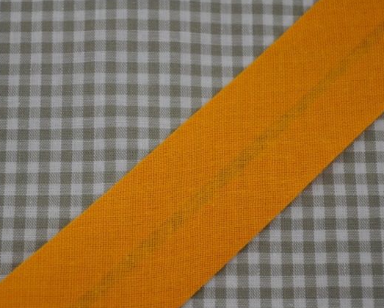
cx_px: 142
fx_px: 1100
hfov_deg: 19.8
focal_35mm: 97
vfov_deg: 15.9
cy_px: 192
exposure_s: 1/60
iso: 400
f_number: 5.3
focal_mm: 45
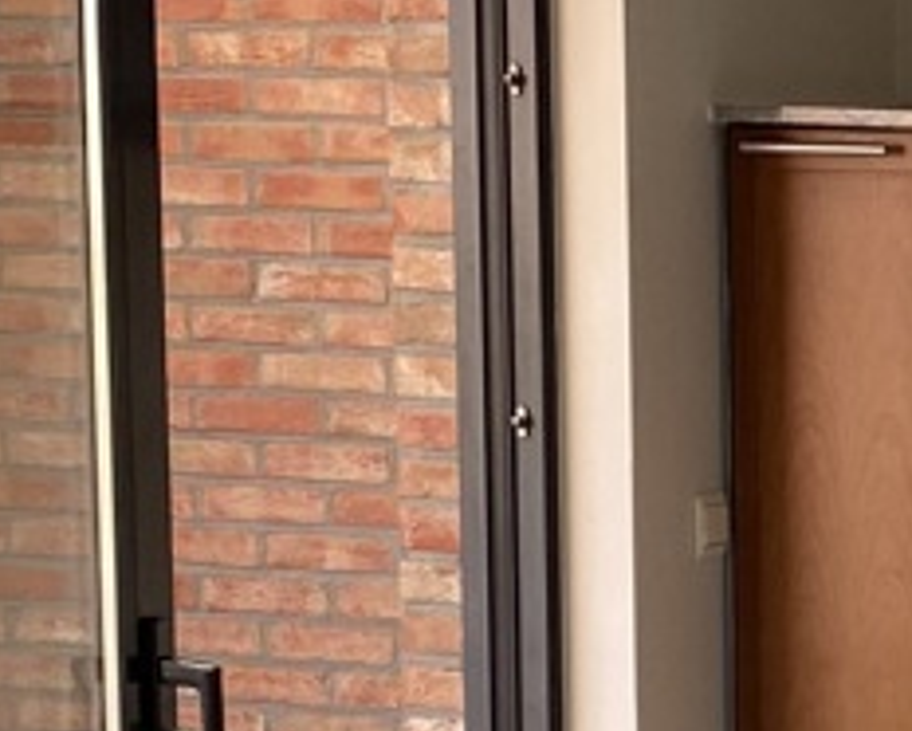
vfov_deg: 8.8
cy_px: 837
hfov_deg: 10.5
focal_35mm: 175
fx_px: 4728
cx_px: 1525
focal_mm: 4.25
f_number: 1.8
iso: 50
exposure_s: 1/122
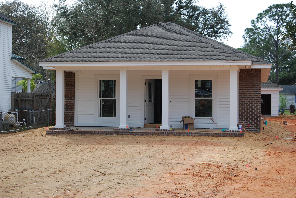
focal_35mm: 72
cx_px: 148
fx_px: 593
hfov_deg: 28.0
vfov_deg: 19.0
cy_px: 99
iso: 100
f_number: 7.1
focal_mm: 48
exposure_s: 1/200
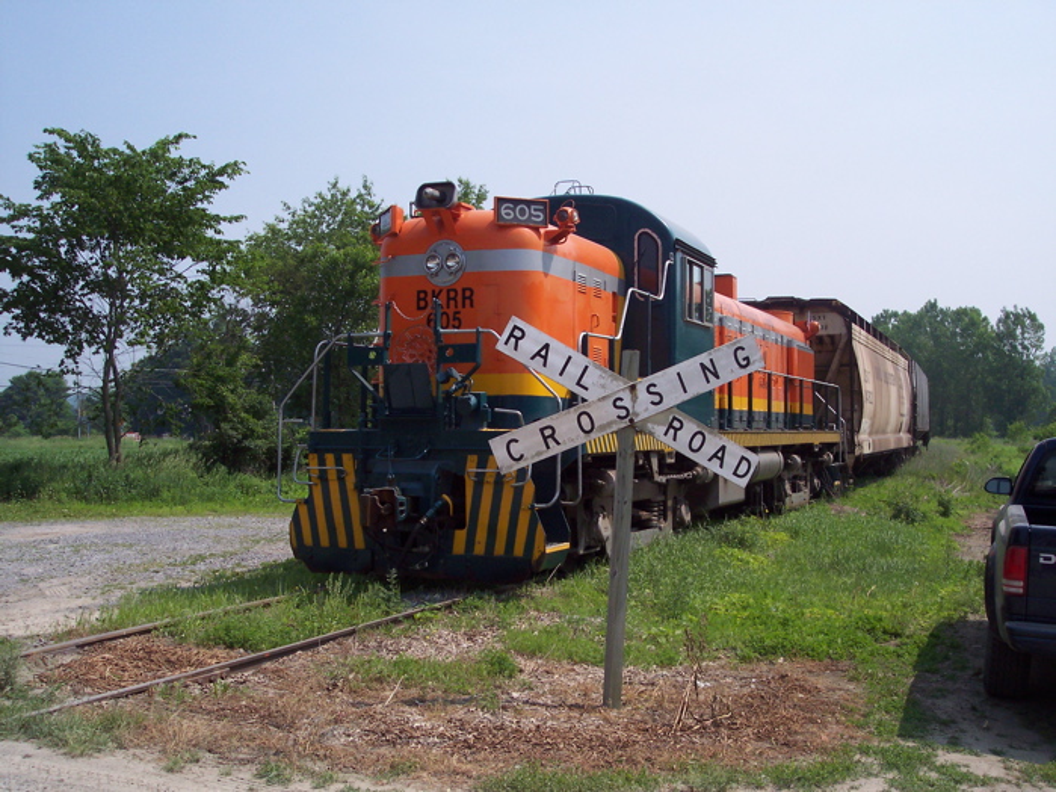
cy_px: 396
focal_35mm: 38
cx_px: 528
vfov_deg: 37.7
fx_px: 1159
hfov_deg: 49.0
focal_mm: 8
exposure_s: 1/1000
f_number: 4.8
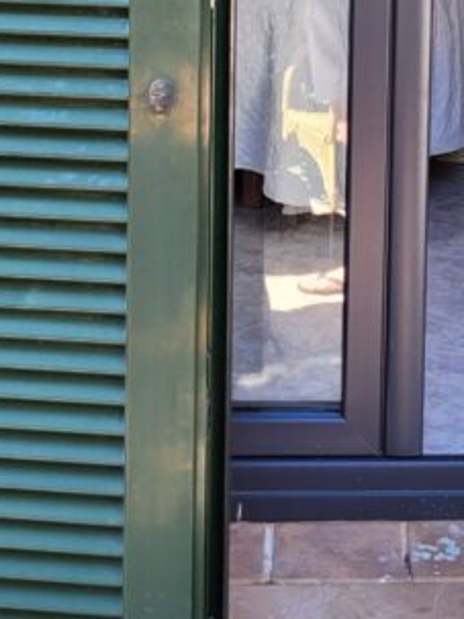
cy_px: -149
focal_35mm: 88
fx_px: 1574
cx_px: 382
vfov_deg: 20.6
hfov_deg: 16.6
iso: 40
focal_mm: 5.4
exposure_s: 1/100
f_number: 1.8
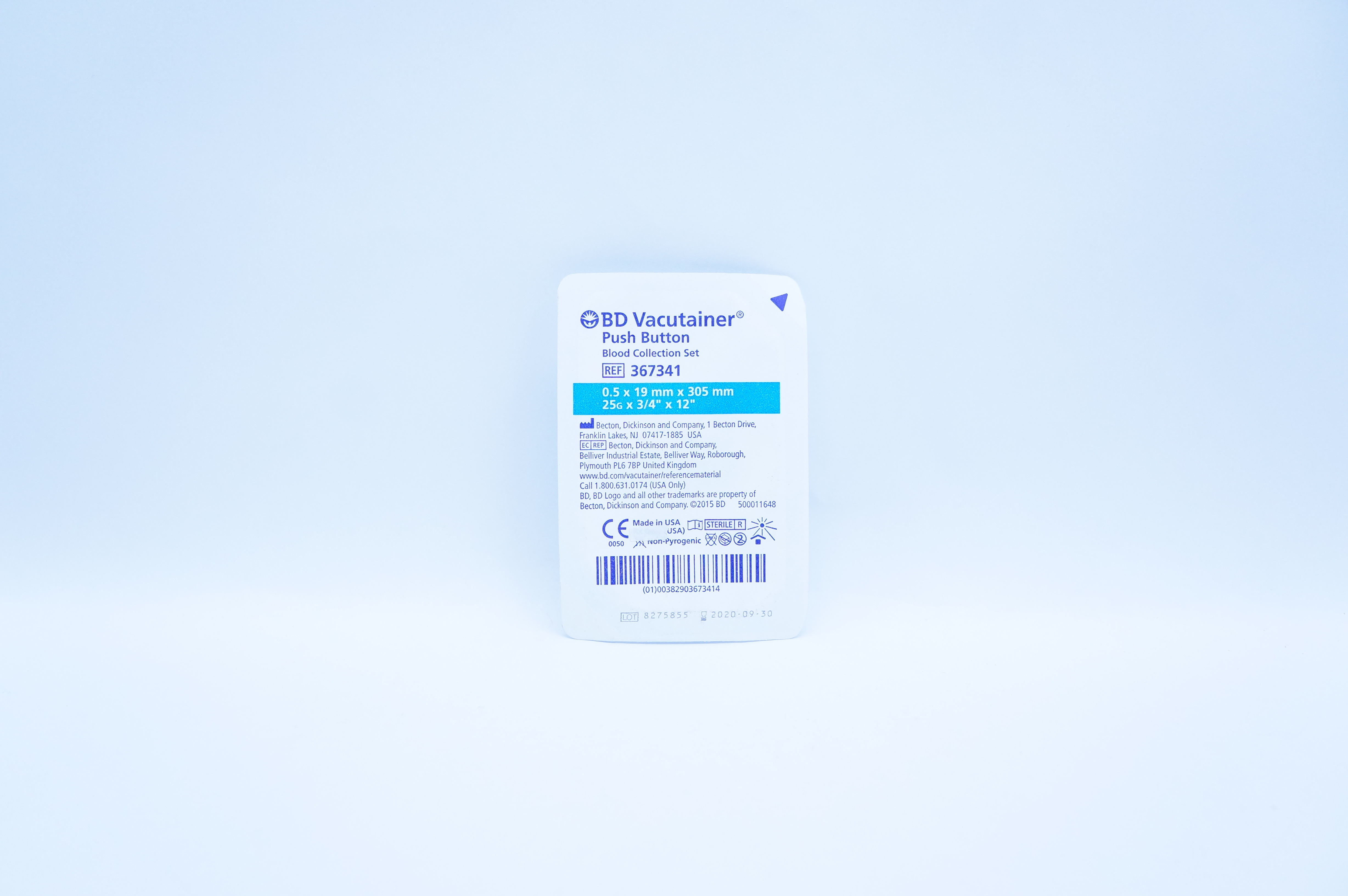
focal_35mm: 30
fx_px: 1122
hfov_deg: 62.0
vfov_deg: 43.5
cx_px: 674
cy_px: 448
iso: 800
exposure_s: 1/200
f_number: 4.5
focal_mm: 20
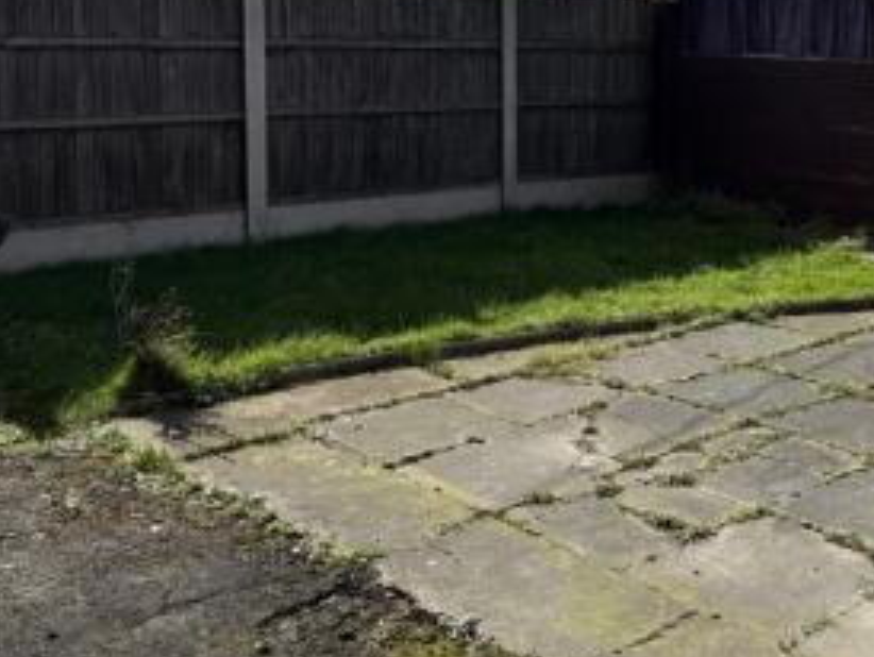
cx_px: 761
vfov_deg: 28.3
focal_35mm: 51
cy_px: 193
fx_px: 1289
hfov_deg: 35.6
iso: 80
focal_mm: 6.76
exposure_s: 1/6173
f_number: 1.78
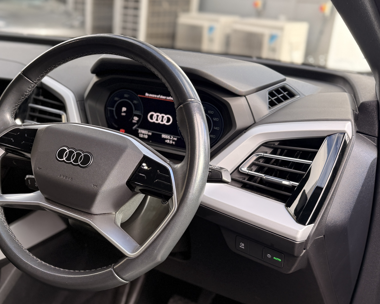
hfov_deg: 39.7
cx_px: 57
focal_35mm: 44
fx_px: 495
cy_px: 164
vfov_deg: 34.1
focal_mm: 6.76
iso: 100
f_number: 1.78
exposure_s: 1/156
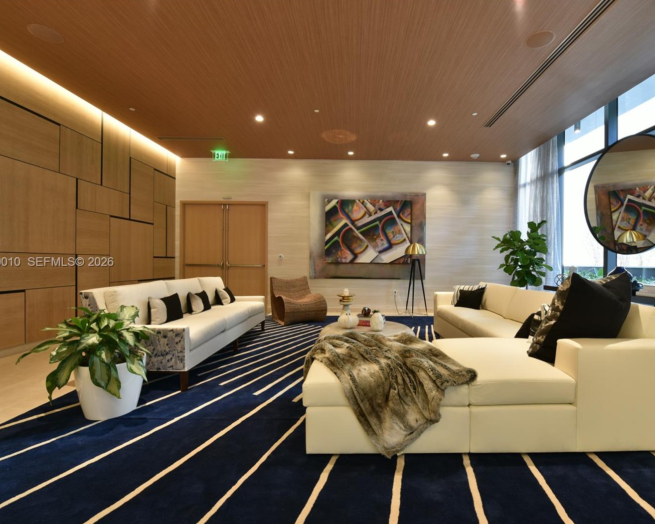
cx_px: 357
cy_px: 263
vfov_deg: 80.4
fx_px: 310
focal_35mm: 16
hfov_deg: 92.9
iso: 200
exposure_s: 1/1.3
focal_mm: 14
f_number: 10
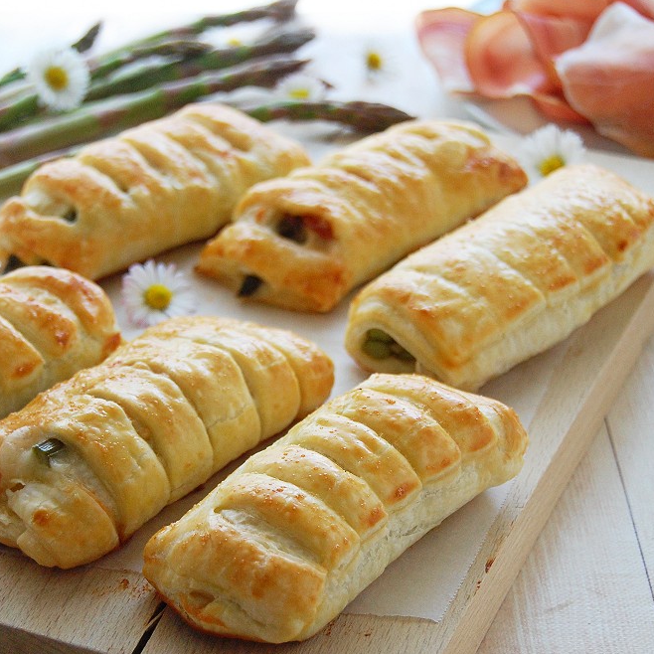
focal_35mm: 89
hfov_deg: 19.5
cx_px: 327
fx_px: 1902
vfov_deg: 19.5
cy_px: 328
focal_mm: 46
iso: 800
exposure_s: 1/160
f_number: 5.3
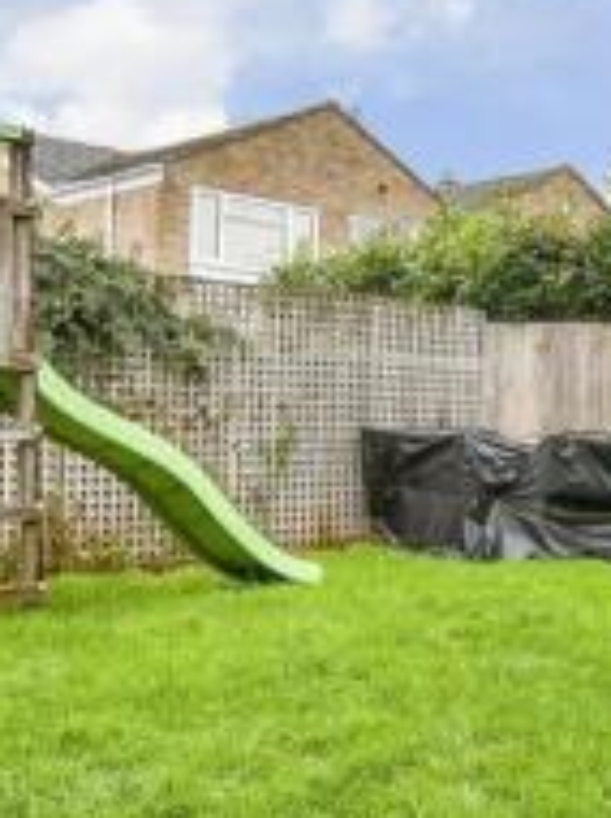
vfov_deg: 23.6
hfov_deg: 17.6
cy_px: 398
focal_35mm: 83
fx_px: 1958
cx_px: 497
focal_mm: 17
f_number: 8
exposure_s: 1/20
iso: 160
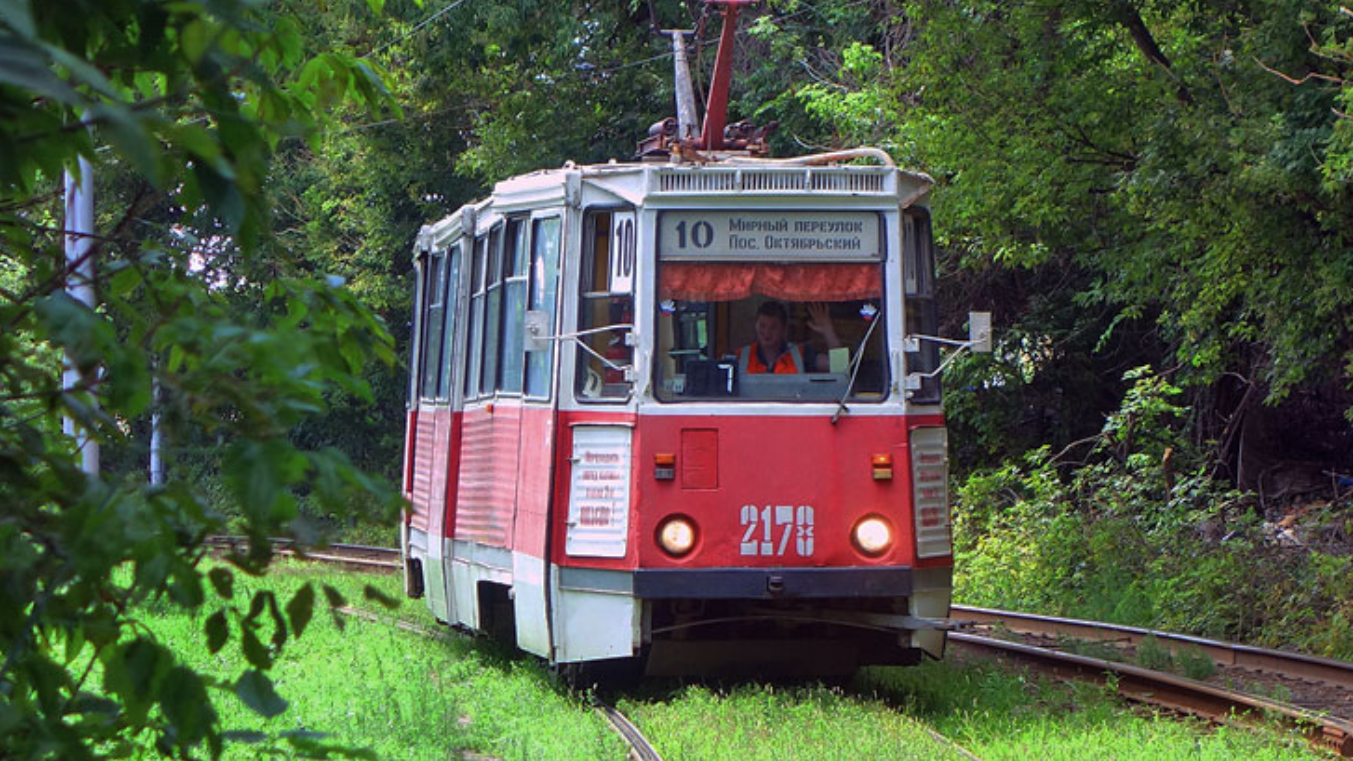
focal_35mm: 173
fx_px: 6207
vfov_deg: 7.0
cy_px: 259
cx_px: 741
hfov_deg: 12.4
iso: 200
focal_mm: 37.1
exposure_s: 1/100
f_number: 4.9
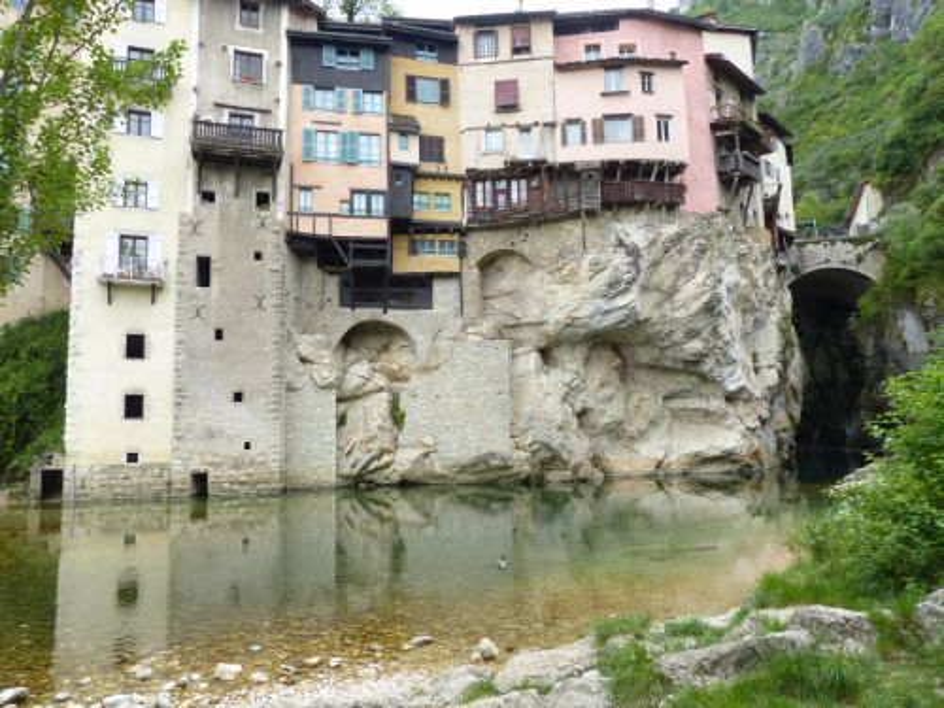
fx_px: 682
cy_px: 354
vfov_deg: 54.9
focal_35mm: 25
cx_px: 472
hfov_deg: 69.4
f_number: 4.5
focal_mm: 4.5
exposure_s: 1/125
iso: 200
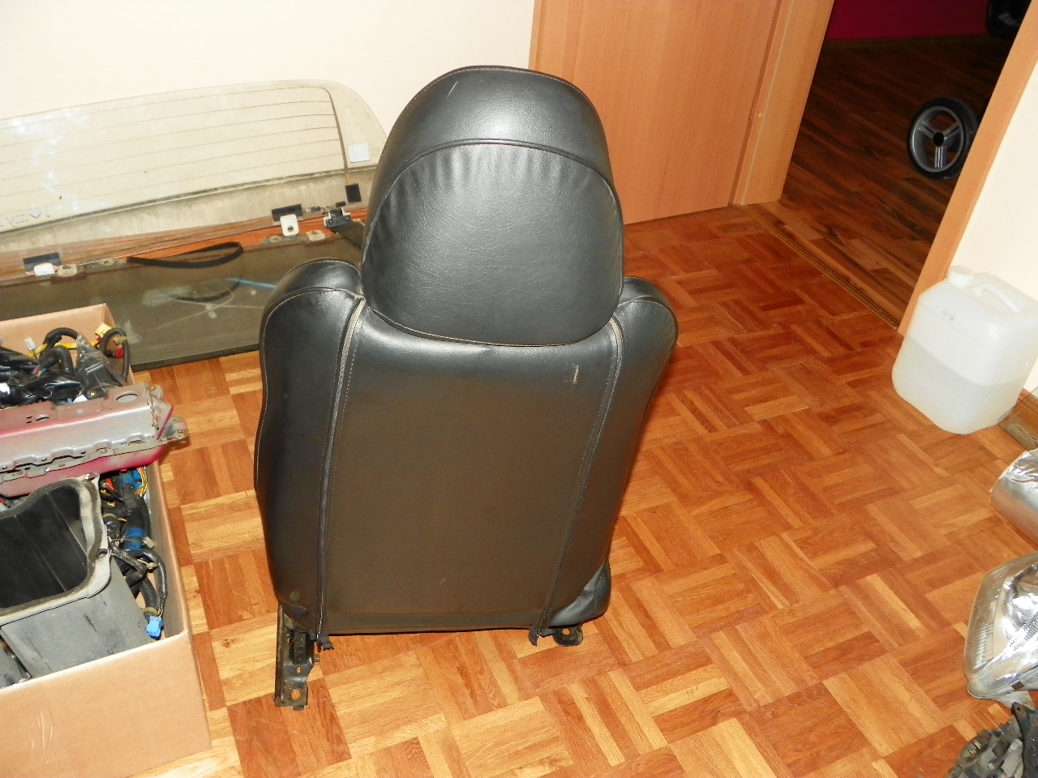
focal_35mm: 31
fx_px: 930
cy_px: 389
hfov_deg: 58.4
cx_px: 519
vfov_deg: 45.4
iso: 200
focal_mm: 5.5
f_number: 2.8
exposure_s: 1/125
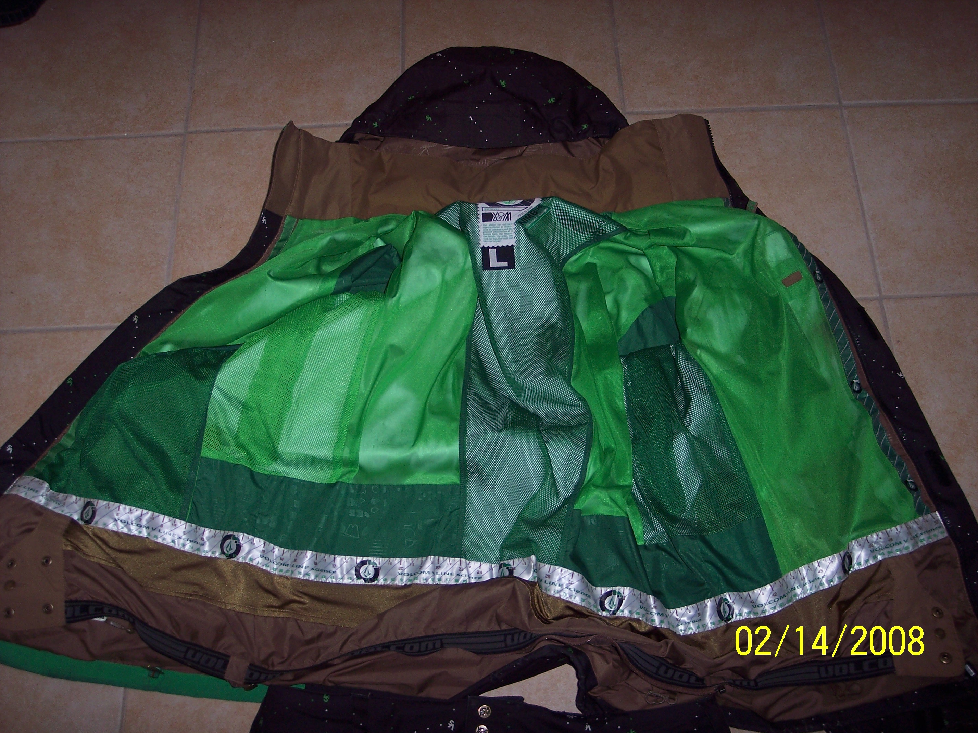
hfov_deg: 47.9
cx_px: 489
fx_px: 1102
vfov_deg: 36.8
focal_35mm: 39
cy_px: 366
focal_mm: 8
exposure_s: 1/60
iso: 100
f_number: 2.8
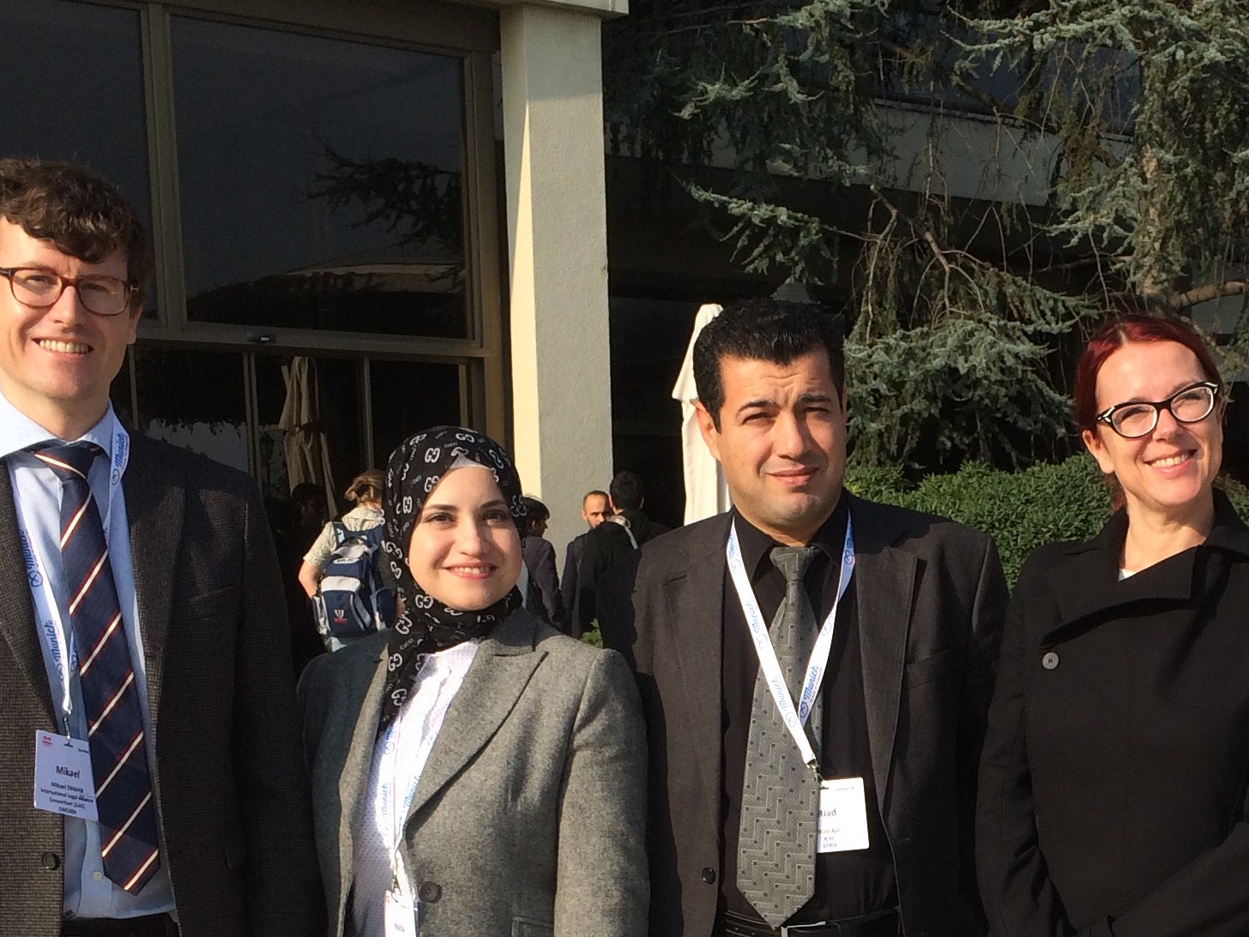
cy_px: 916
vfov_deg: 21.8
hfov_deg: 29.3
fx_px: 2345
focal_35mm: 65
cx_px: 939
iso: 32
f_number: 2.2
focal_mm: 4.15
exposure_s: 1/1520
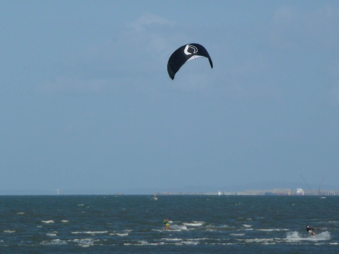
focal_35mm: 472
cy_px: 127
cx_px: 170
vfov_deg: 3.2
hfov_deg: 4.2
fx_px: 4622
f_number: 4.9
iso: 100
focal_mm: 47
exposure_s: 1/1000
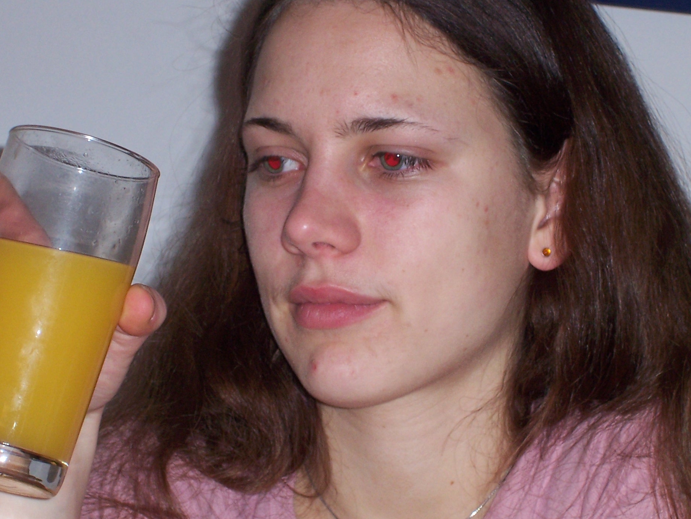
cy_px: 223
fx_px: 3035
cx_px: 364
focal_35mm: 152
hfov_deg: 13.0
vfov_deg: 9.8
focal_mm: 18.6
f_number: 4.8
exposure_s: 1/125
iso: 125
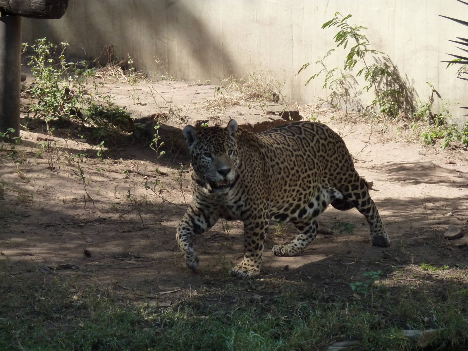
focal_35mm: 210
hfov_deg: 9.4
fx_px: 2839
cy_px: 176
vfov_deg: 7.1
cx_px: 234
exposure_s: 1/500
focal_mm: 34.4
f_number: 4.6
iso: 250
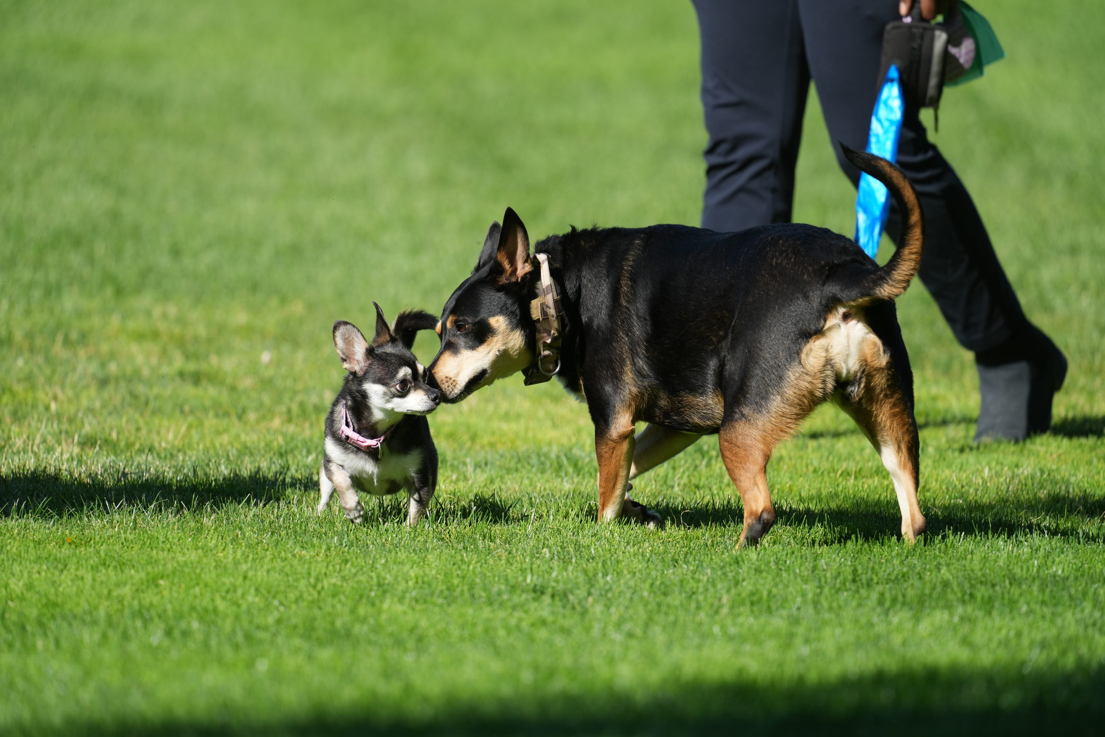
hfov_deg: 3.4
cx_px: 552
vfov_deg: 2.3
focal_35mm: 600
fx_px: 18415
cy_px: 368
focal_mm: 600
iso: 320
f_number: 5.6
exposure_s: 1/800
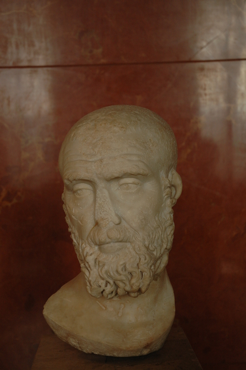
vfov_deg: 33.4
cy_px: 185
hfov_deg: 22.6
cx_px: 123
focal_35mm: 60
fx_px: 616
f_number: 4.8
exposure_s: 1/90
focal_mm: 40
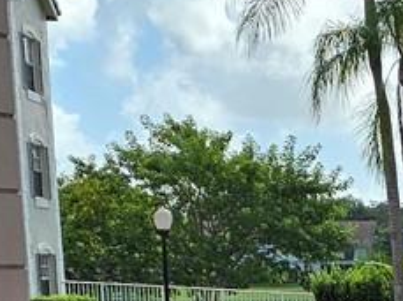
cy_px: 607
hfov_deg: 11.6
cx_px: 649
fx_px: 1871
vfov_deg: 8.7
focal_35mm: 161
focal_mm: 6.3
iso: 10
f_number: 1.7
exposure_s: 1/857
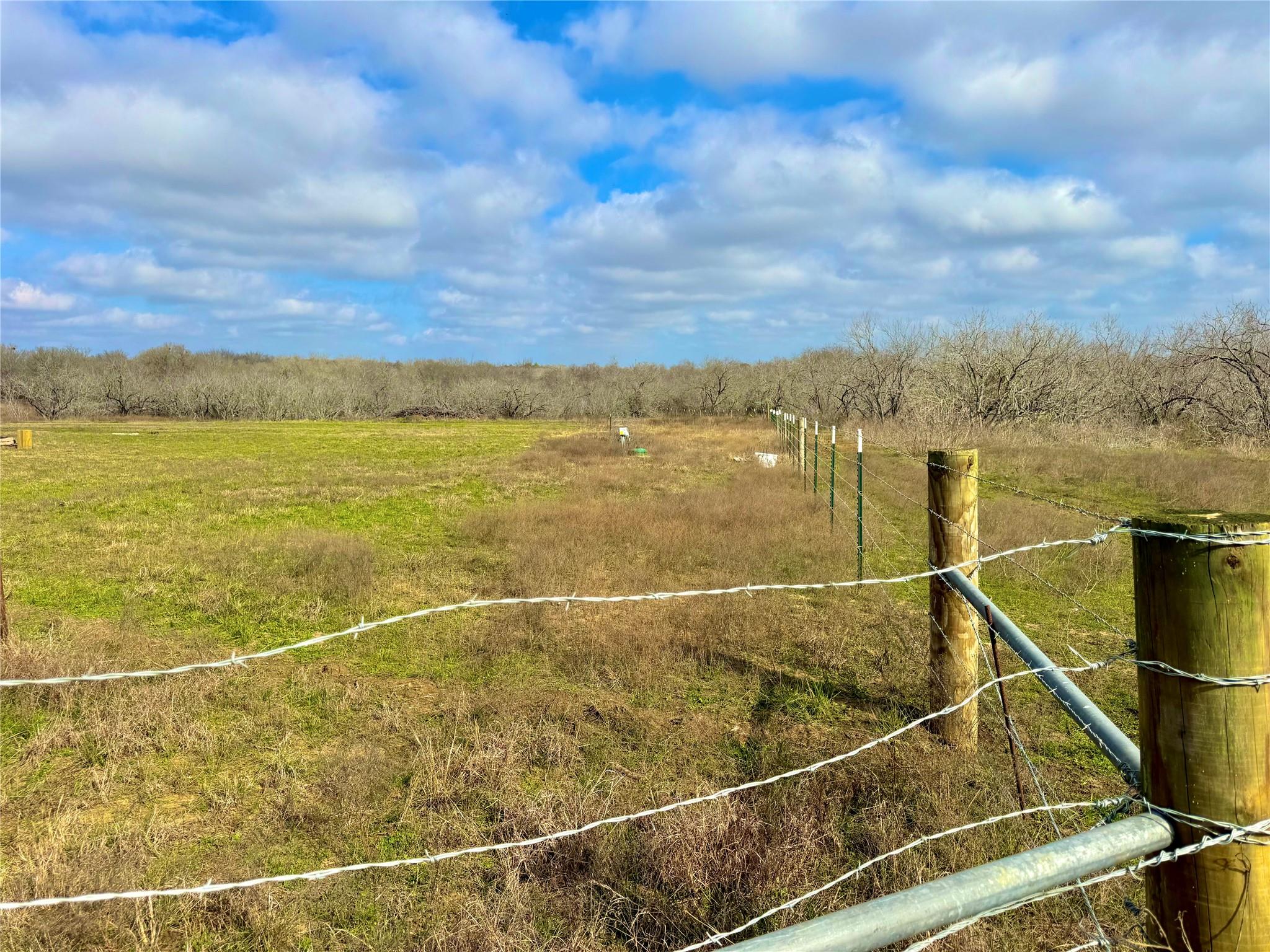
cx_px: 635
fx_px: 881
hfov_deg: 71.6
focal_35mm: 24
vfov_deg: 56.8
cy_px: 476
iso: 80
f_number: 1.78
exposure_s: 1/7092
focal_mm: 6.76
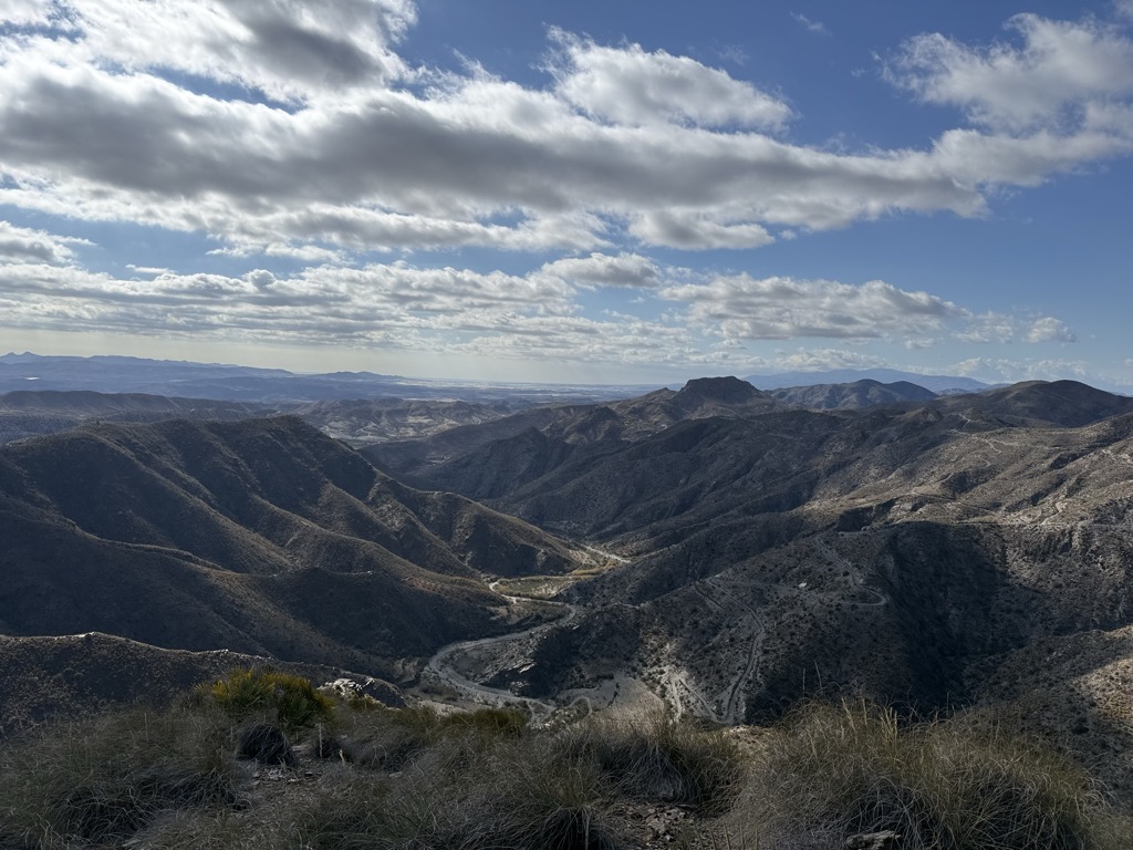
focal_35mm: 24
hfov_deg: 71.6
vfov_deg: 56.8
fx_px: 786
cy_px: 425
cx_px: 566
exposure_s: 1/11905
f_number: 1.78
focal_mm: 6.76
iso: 80
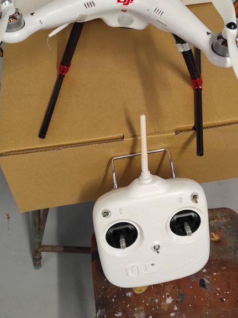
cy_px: 81
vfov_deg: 45.2
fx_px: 367
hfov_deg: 35.9
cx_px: 132
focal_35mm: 40
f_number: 1.65
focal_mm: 6.14
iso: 1250
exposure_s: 1/50
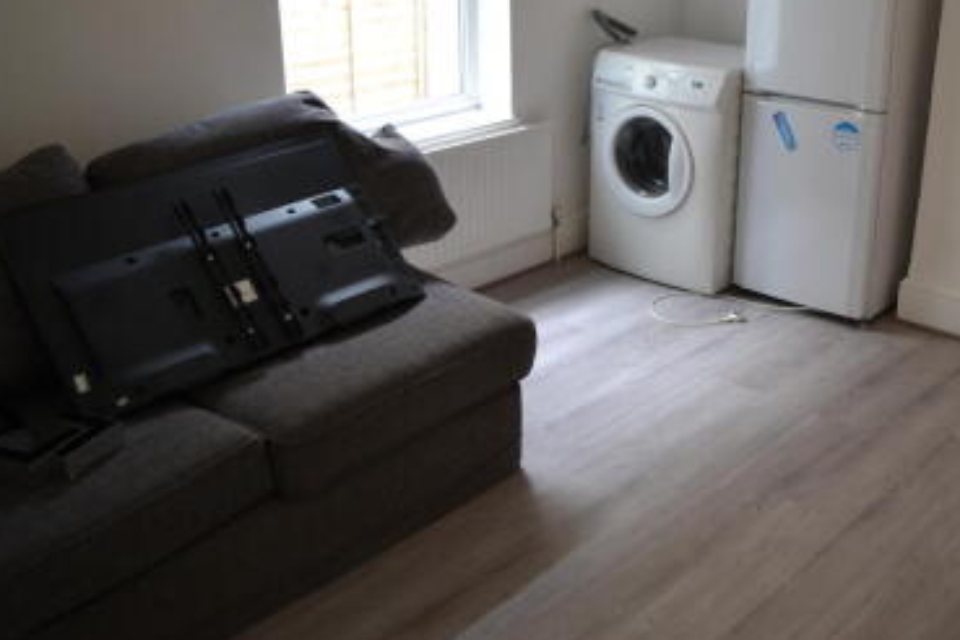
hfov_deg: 47.3
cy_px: 235
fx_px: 1084
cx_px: 606
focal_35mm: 41
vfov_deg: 32.7
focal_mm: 21
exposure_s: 1/10
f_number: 3.8
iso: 100
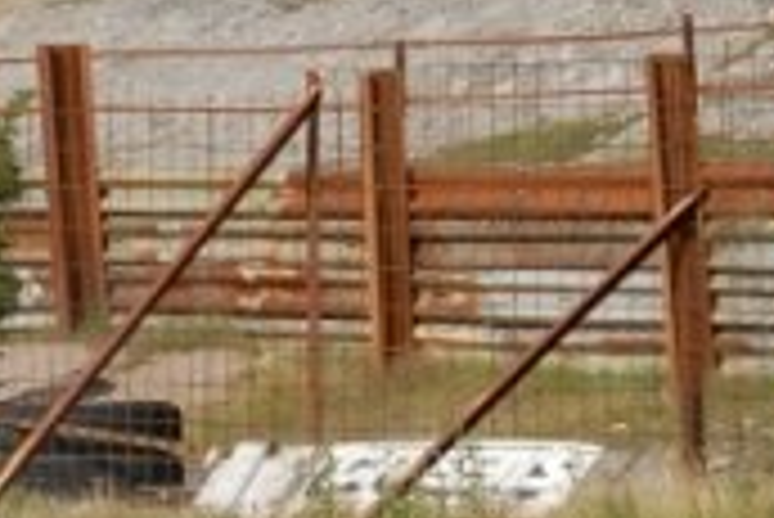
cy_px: 788
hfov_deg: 4.7
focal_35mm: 435
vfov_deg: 3.2
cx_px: 338
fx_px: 9360
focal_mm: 78
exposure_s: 1/1000
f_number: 5.6
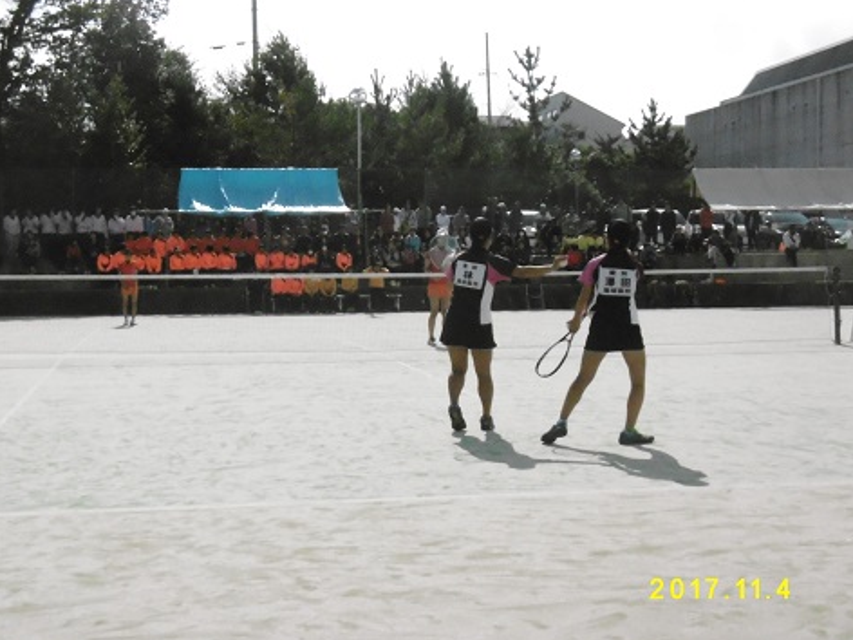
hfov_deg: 32.2
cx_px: 425
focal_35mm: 60
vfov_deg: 24.4
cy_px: 324
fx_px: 1479
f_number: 10.5
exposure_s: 1/2000
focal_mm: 10.5
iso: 1600
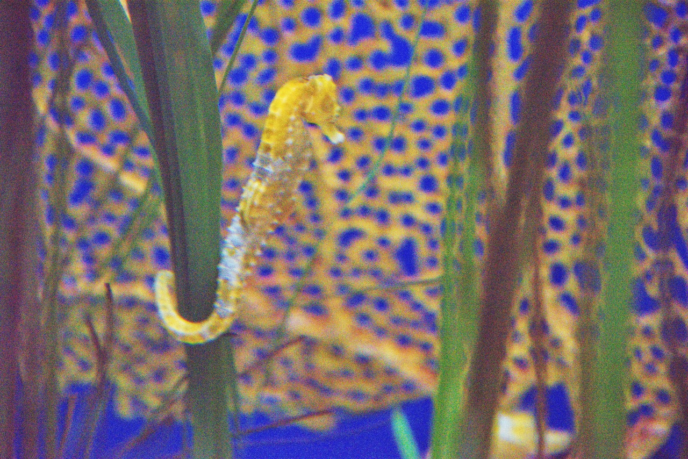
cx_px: 344
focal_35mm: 120
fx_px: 2294
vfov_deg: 11.4
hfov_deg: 17.1
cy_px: 230
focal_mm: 120
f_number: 4
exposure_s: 1/250
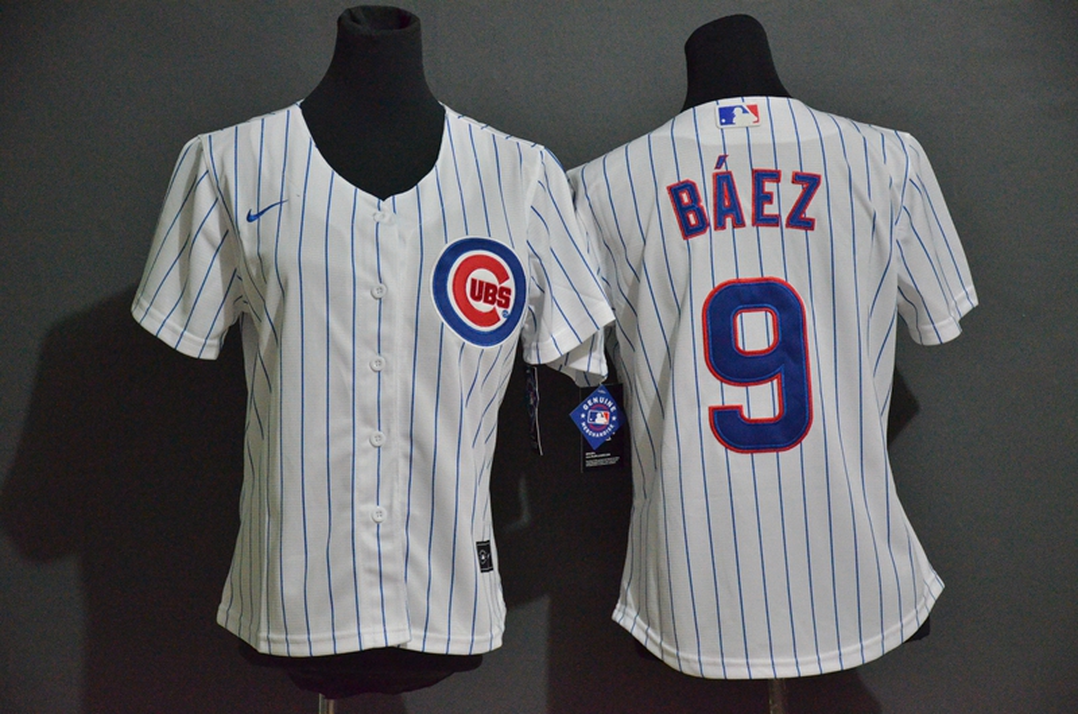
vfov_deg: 13.8
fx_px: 2959
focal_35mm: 99
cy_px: 357
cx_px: 539
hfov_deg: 20.7
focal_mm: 66
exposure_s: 1/60
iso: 4000
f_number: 5
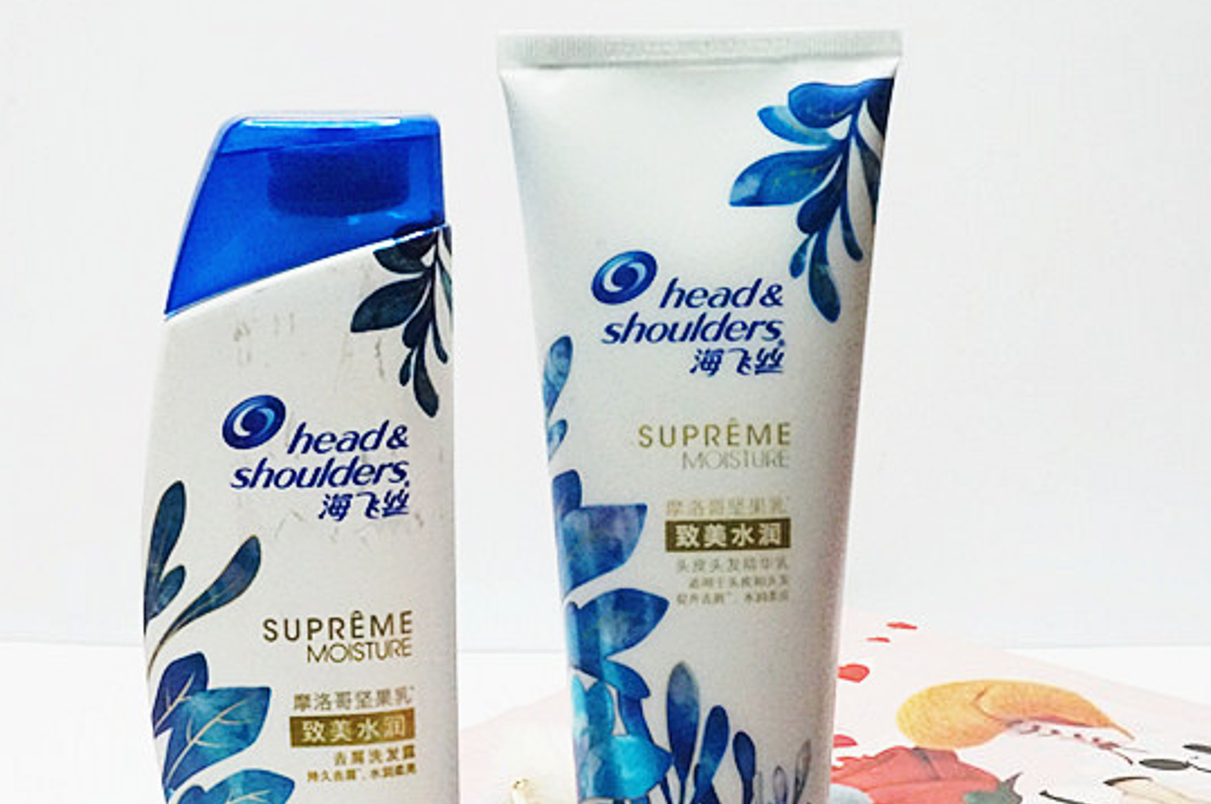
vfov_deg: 16.0
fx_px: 2847
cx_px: 566
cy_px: 549
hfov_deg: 24.0
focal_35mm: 85
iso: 2500
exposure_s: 1/60
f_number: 20
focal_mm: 39
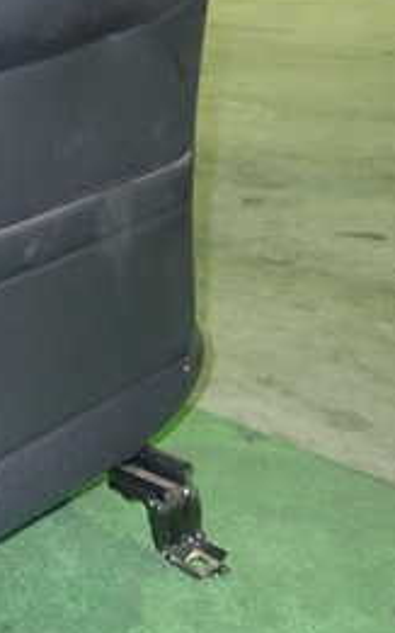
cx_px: -179
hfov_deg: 19.0
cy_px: 260
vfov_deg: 33.4
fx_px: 1051
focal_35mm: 61
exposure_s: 1/30
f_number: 2
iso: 800
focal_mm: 4.5
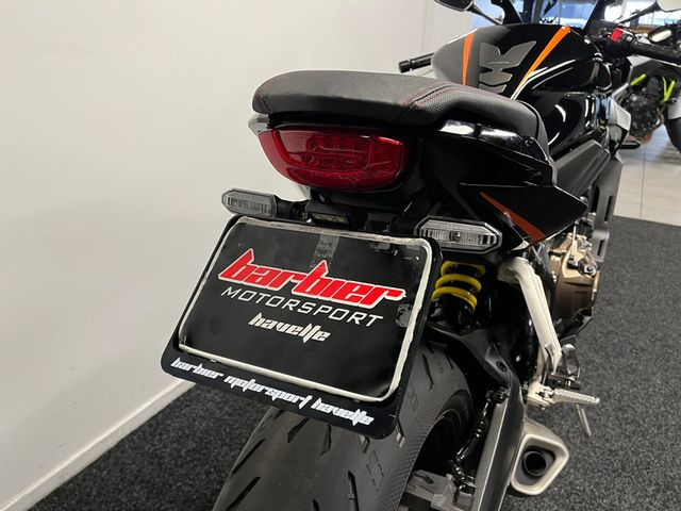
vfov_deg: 53.1
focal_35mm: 26
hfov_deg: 67.3
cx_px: 340
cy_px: 256
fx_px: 511
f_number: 1.6
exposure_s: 1/50
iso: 125
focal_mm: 5.1
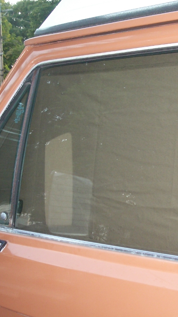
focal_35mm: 60
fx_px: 503
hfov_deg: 19.9
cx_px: 138
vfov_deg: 34.9
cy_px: 158
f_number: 2.8
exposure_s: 1/60
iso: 200
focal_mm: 6.8
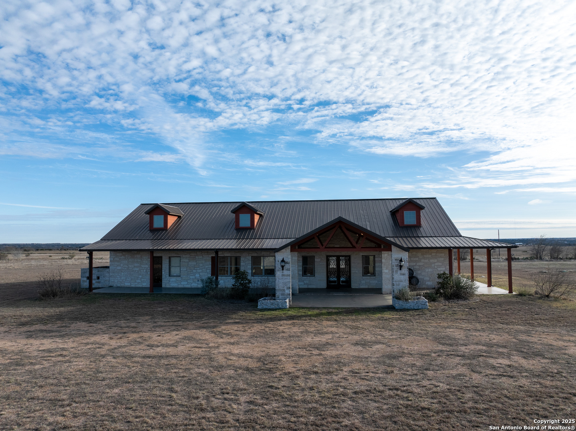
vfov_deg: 56.8
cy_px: 216
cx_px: 288
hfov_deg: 71.6
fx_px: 399
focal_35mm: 24
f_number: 2.8
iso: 190
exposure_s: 1/3200
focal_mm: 12.29
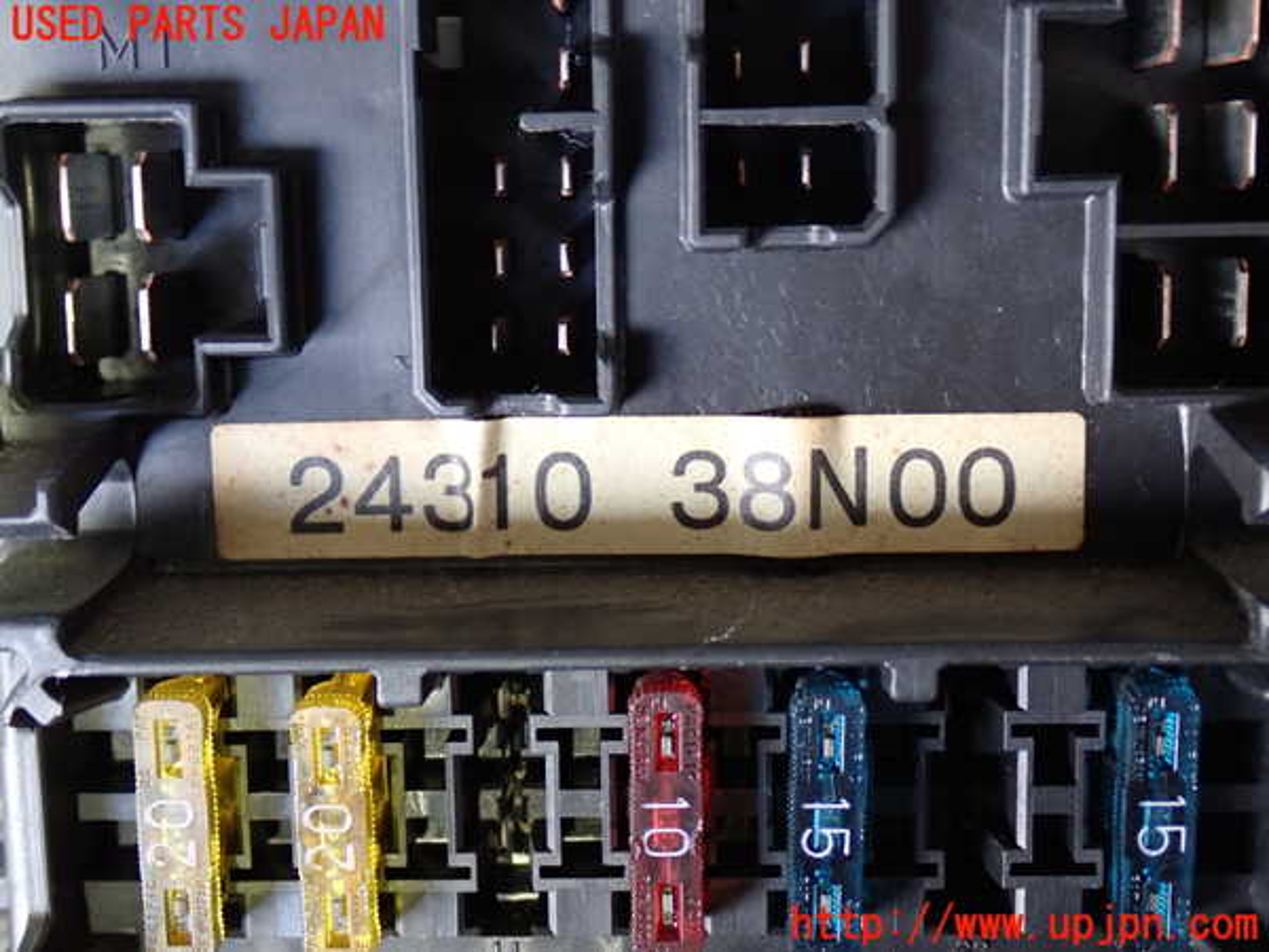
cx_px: 634
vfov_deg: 29.1
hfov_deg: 38.2
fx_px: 1833
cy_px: 476
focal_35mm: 50
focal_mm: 9.01
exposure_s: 1/25
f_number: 3.2
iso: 800
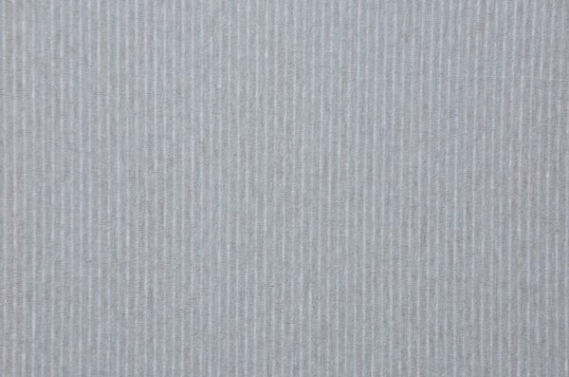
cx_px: 284
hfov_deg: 10.2
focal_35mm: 202
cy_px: 188
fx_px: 3193
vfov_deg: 6.7
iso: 400
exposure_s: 1/800
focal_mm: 135
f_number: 10
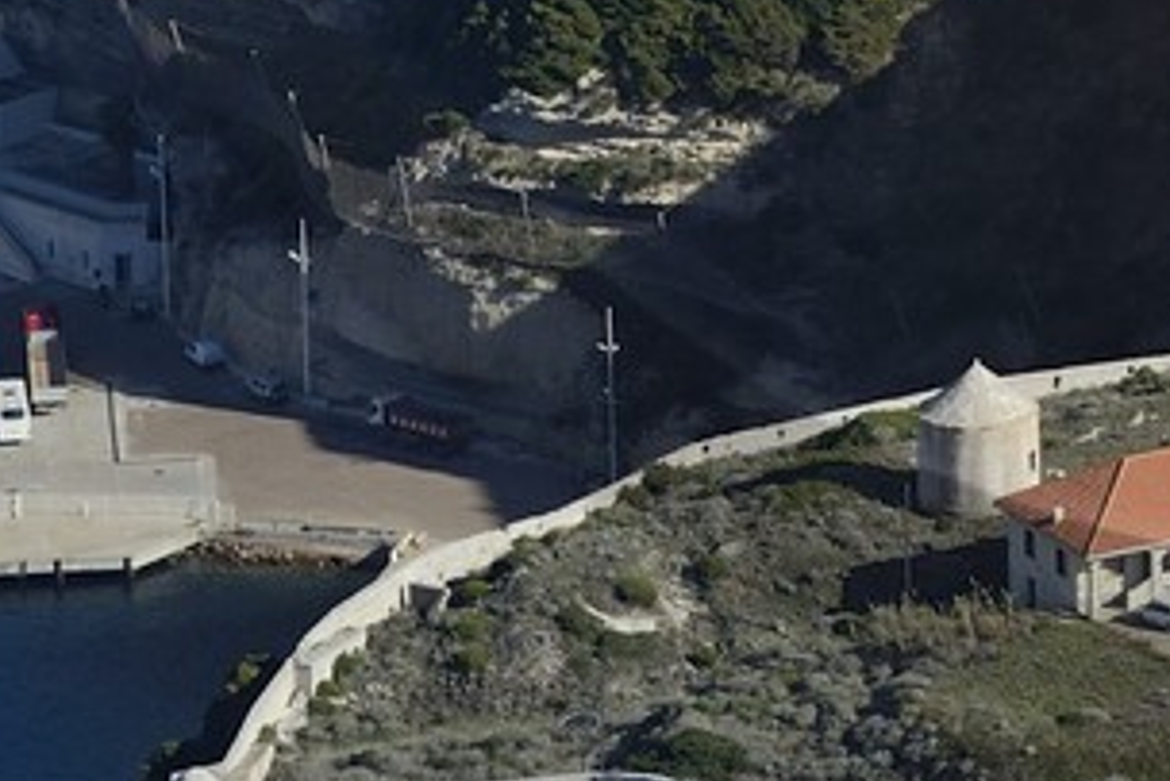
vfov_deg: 2.8
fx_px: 15737
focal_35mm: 484
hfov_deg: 4.2
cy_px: -839
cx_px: 1474
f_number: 10
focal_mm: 92
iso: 400
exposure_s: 1/800
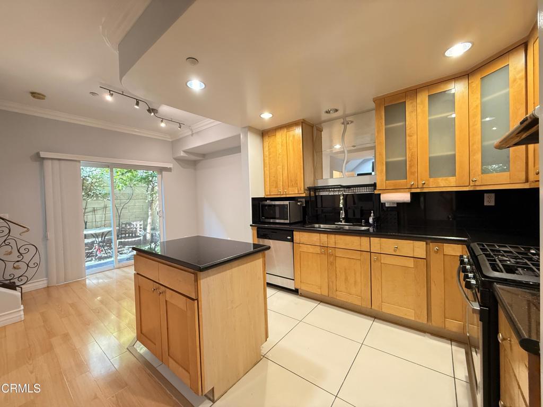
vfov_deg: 85.7
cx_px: 272
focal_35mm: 14
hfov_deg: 102.1
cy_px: 204
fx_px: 220
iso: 500
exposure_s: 1/60
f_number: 2.2
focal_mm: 2.22
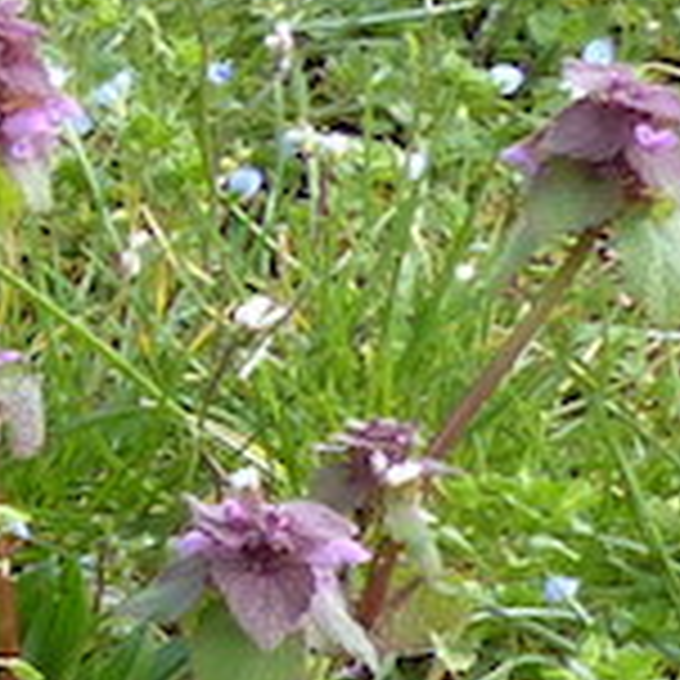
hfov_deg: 5.9
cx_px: -1623
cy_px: 739
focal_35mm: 266
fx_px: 5912
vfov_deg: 6.6
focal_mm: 6.2
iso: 100
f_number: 4
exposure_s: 1/160
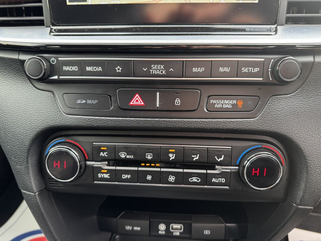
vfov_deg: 56.8
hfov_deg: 71.6
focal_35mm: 24
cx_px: 160
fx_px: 223
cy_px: 120
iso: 200
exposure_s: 1/95
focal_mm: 6.76
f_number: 1.78
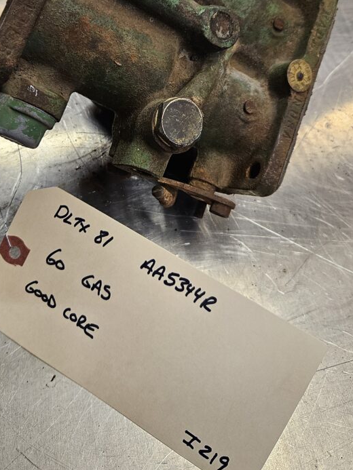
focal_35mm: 34
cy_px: 140
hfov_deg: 41.6
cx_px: 142
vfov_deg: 52.4
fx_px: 462
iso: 160
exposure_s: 1/120
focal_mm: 5.4
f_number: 1.8
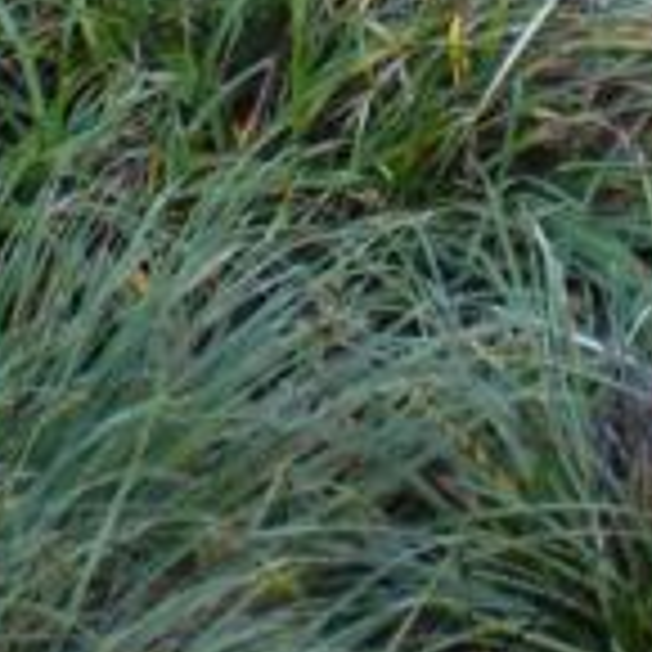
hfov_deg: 7.4
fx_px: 5072
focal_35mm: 238
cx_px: 436
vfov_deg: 6.9
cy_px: -949
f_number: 3.1
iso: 64
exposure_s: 1/78.4
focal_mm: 6.3
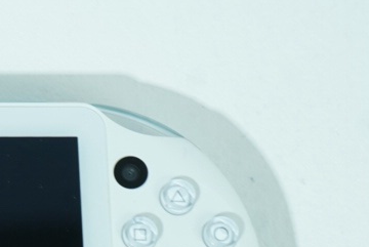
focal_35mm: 202
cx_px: -205
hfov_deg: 9.8
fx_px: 2073
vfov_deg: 6.8
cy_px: 215
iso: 250
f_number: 7.1
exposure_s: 1/50
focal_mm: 45
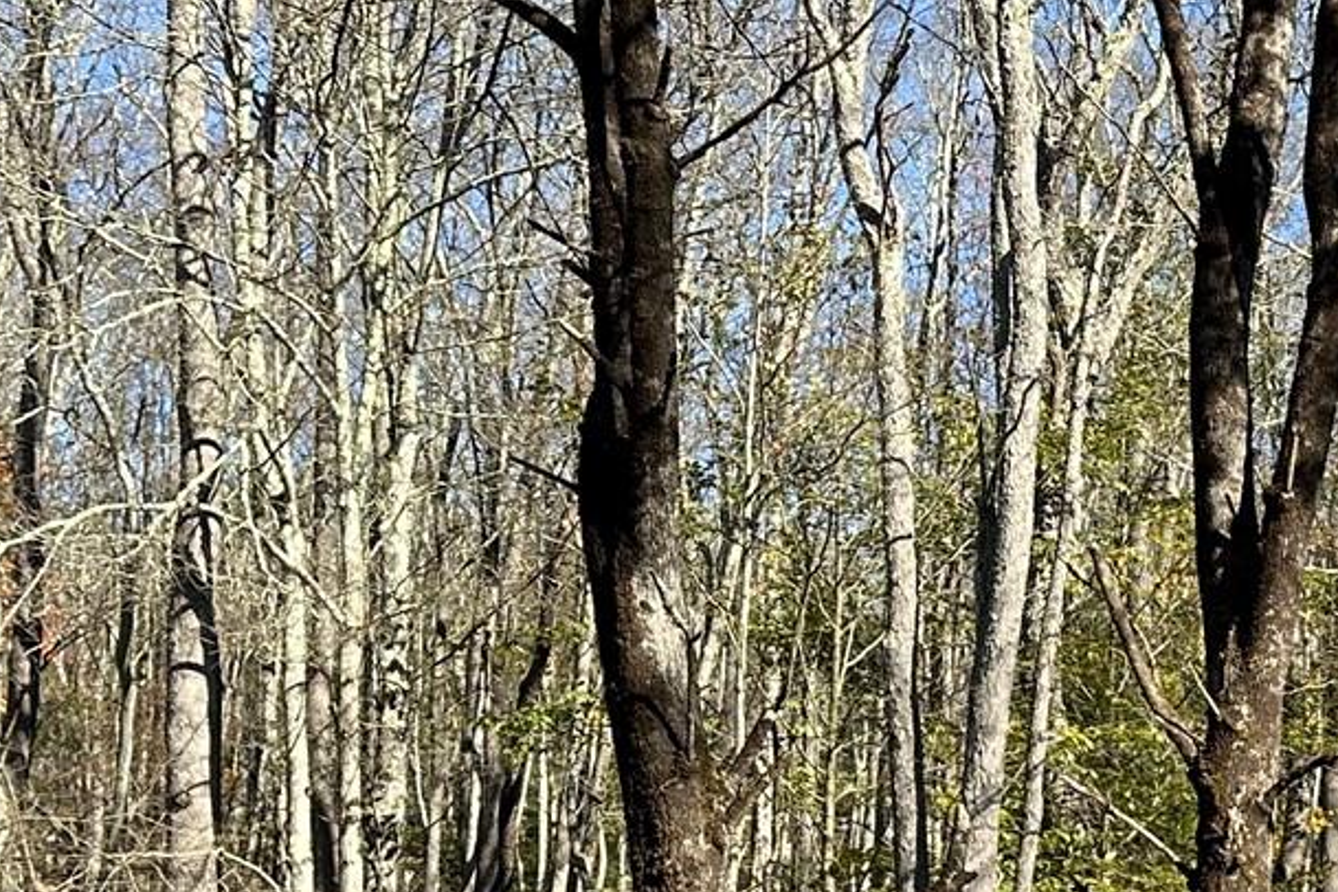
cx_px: 1690
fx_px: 3122
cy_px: 1193
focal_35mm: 84
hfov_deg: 22.0
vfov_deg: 15.4
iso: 80
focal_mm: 6.86
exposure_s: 1/1357
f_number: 1.78
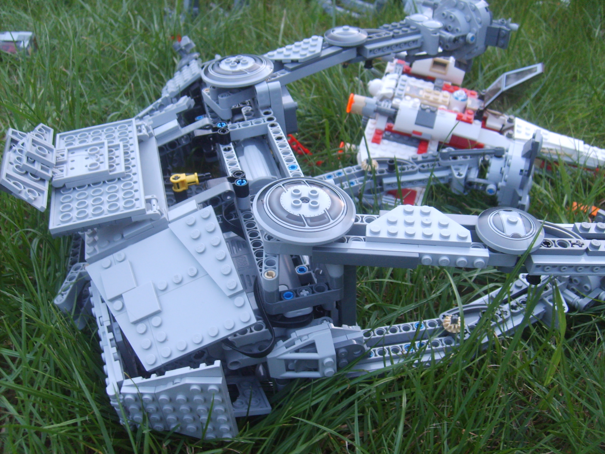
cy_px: 227
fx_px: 612
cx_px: 302
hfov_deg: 52.6
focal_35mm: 35
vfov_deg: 40.7
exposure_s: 1/30
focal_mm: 5.8
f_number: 2.8
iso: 86
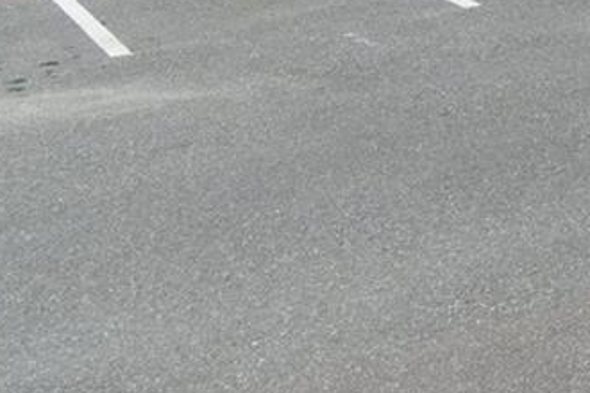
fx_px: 1547
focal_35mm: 94
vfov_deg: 12.6
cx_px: 894
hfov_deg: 18.9
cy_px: -416
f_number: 8
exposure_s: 1/320
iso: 320
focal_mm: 13
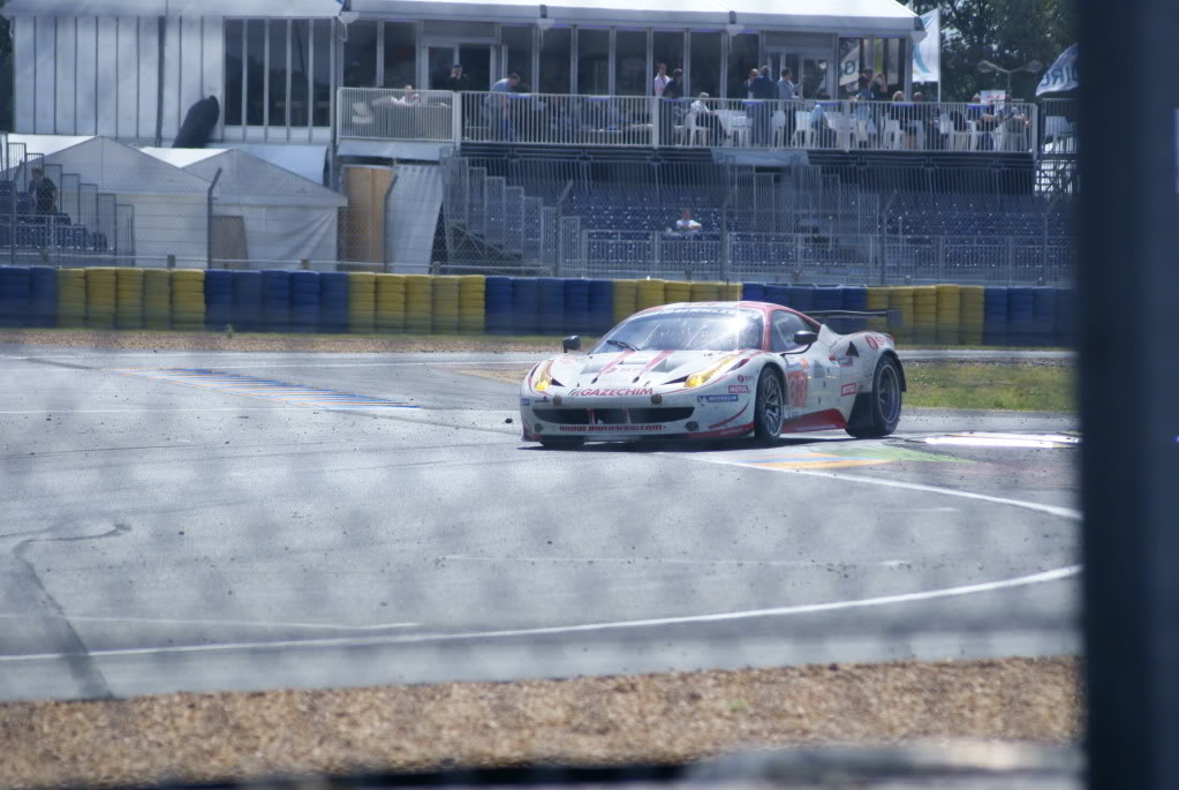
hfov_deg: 9.1
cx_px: 590
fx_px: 7378
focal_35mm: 225
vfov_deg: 6.1
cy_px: 395
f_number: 4.5
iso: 400
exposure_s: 1/4000
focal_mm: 150
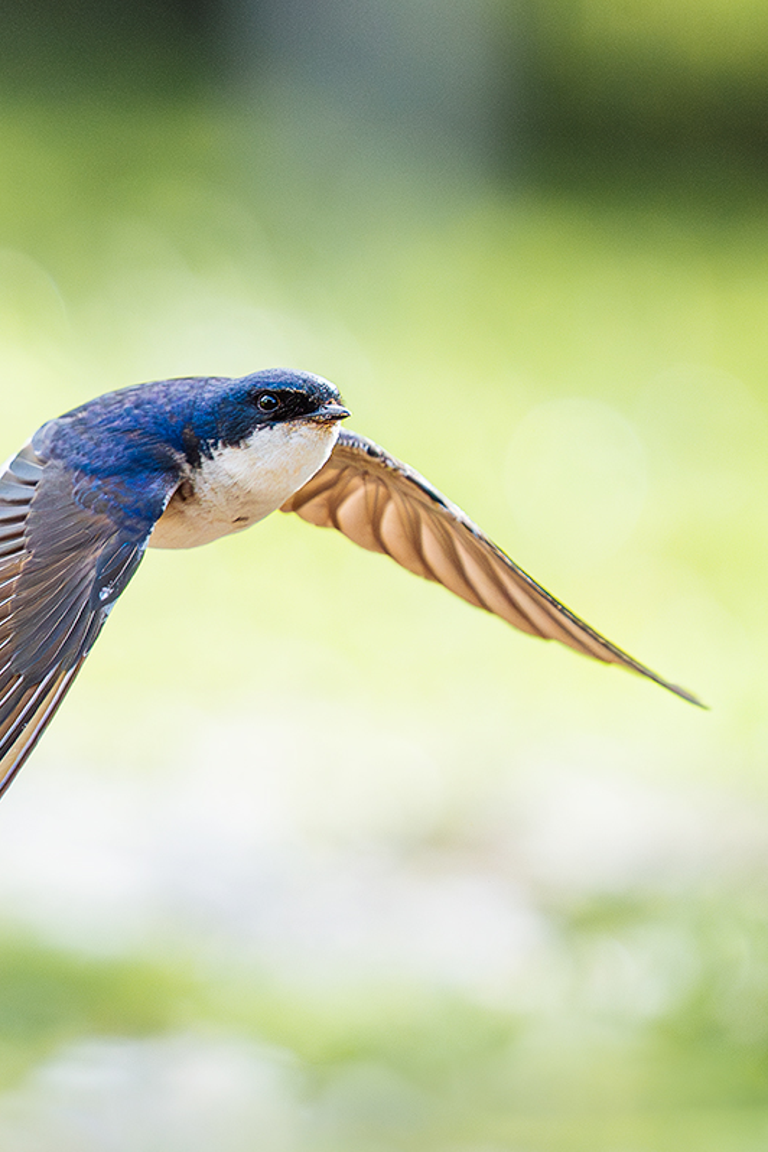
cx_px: 198
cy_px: 576
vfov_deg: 2.9
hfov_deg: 1.9
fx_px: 22622
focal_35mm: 707
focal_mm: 470
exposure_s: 1/2500
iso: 3200
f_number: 6.3
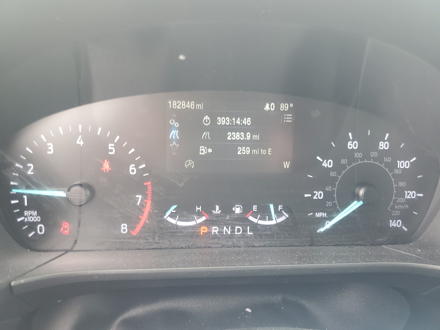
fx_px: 330
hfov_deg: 67.3
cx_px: 220
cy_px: 165
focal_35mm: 26
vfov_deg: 53.1
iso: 72
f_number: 1.5
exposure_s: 1/60.2
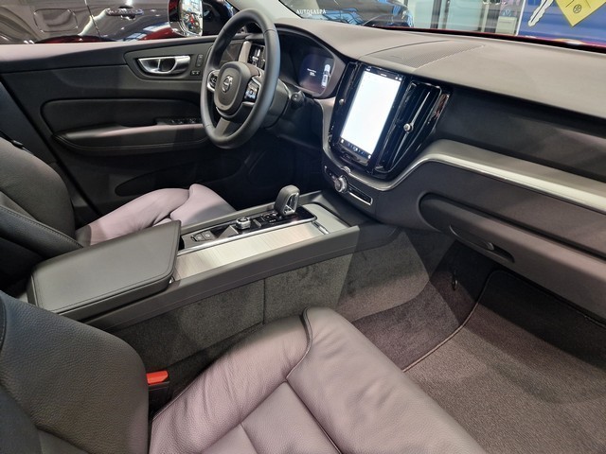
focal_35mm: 23
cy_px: 227
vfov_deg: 58.9
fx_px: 403
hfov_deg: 73.9
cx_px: 303
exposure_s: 1/50
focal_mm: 5.4
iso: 250
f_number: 1.8
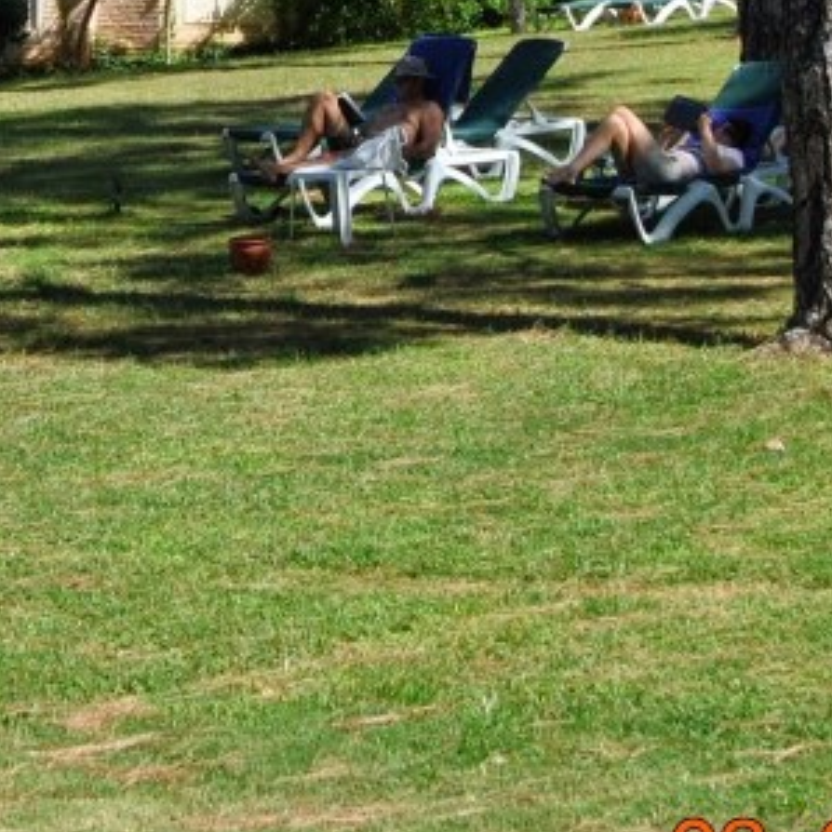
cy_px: -56
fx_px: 3209
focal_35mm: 118
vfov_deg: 14.5
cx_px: 166
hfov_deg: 14.7
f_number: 7.1
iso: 100
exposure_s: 1/200
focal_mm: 24
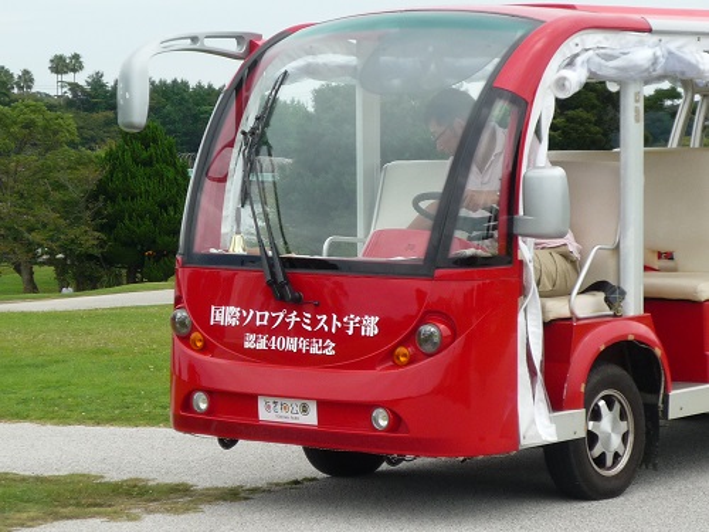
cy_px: 266
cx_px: 354
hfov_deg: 15.9
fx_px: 2540
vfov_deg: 12.0
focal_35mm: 124
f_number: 4.9
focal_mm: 12.2
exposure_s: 1/320
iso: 100
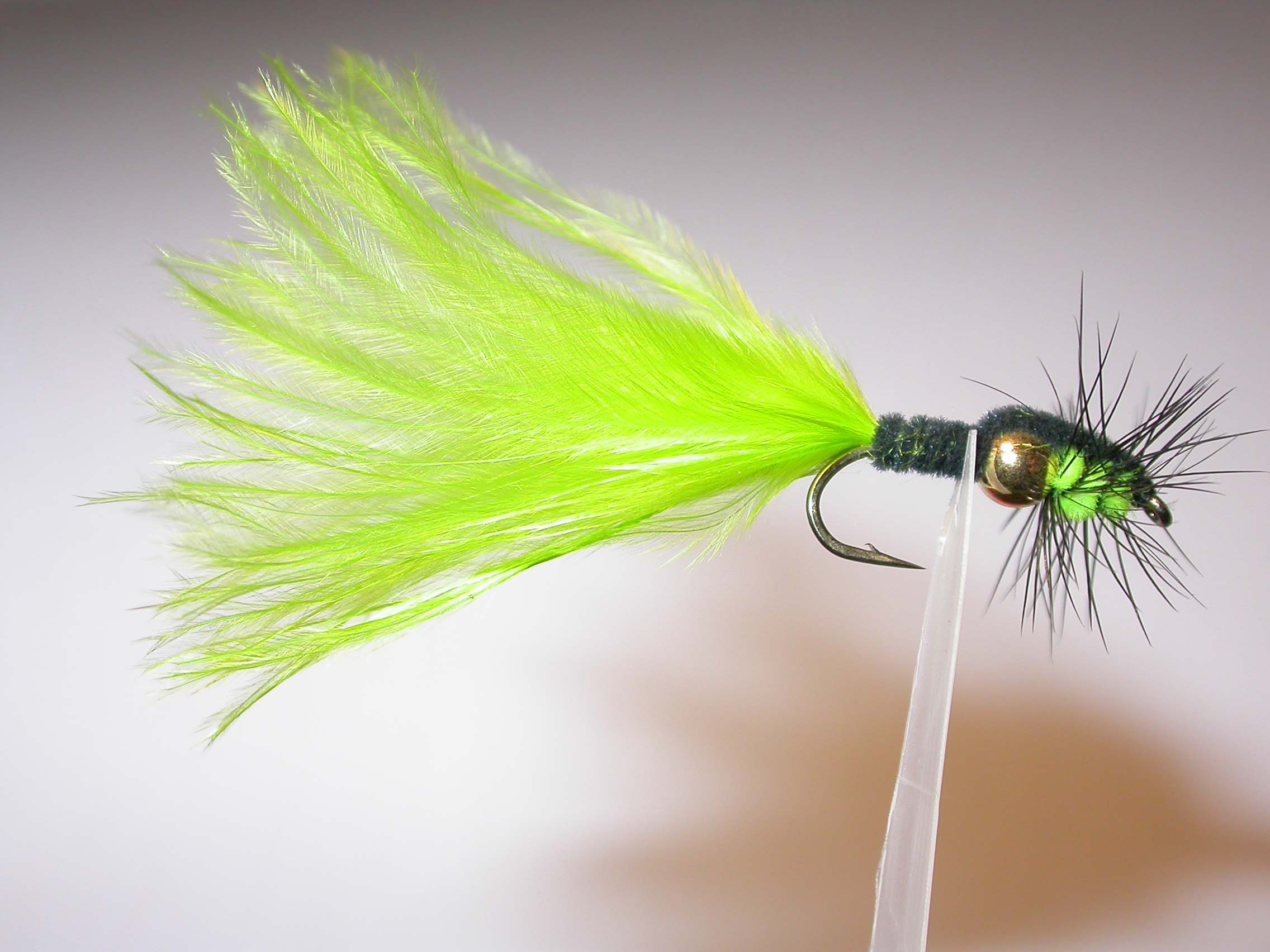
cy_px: 476
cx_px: 635
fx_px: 2311
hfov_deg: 30.7
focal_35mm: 63
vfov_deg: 23.3
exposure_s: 1/139
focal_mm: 13.1
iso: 100
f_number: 4
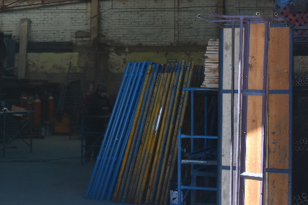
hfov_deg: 24.5
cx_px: 72
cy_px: 50
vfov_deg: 16.6
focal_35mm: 82
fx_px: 702
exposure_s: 1/500
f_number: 8
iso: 640
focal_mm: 24
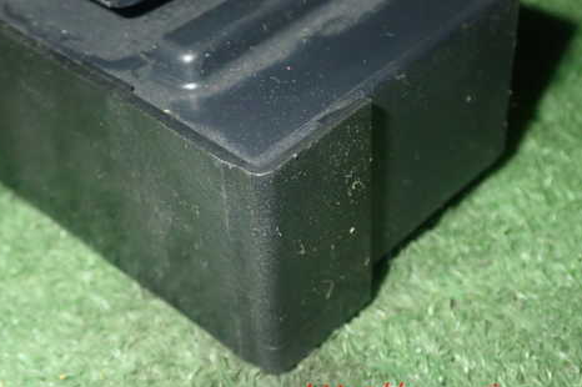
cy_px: 131
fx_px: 1018
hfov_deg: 31.8
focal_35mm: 63
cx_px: 215
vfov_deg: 21.5
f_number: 9
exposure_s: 1/50
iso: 640
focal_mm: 8.4
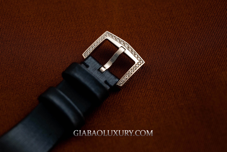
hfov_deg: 22.6
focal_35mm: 90
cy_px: 76
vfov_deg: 15.2
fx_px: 568
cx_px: 114
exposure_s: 1/20
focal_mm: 90
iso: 500
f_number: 8
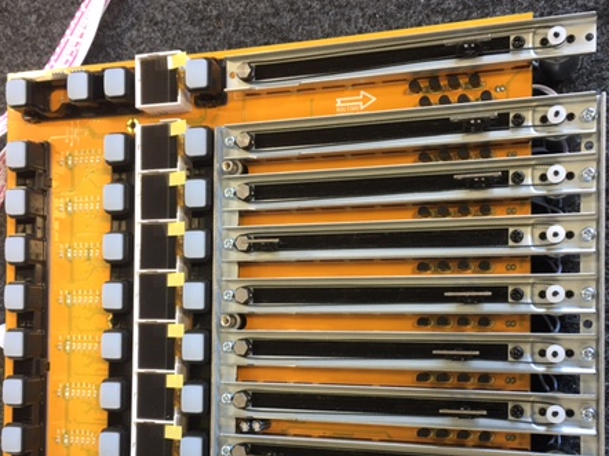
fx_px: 739
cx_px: 325
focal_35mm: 42
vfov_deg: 34.0
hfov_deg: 44.8
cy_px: 309
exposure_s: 1/17
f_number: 2.2
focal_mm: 4.15
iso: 64
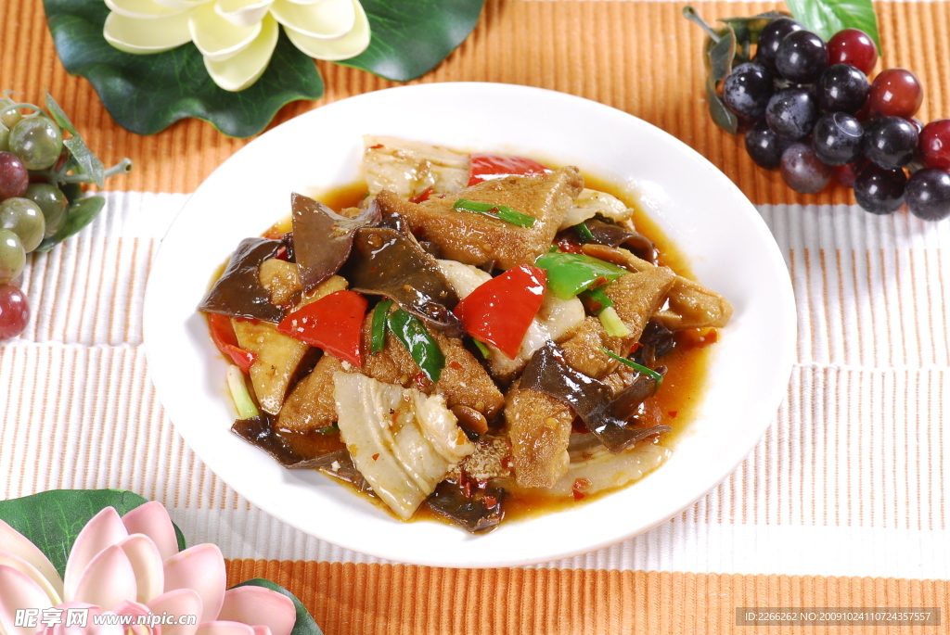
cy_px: 318
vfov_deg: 8.7
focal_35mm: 158
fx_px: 4160
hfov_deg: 13.0
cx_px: 475
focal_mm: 105
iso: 100
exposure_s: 1/80
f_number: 9
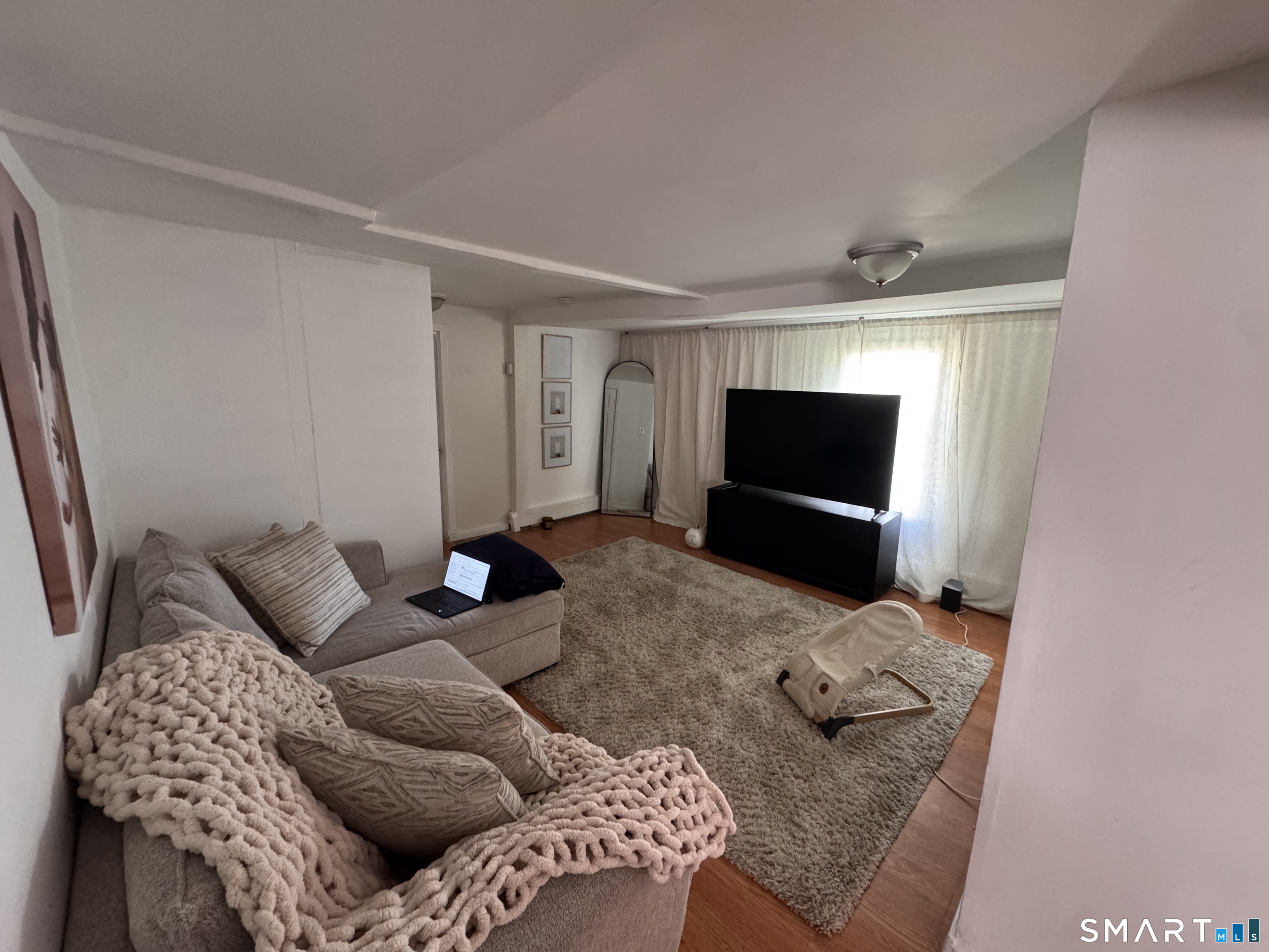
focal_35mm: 14
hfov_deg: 102.1
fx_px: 513
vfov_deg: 85.7
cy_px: 476
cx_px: 634
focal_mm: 2.22
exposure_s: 1/60
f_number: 2.2
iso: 800
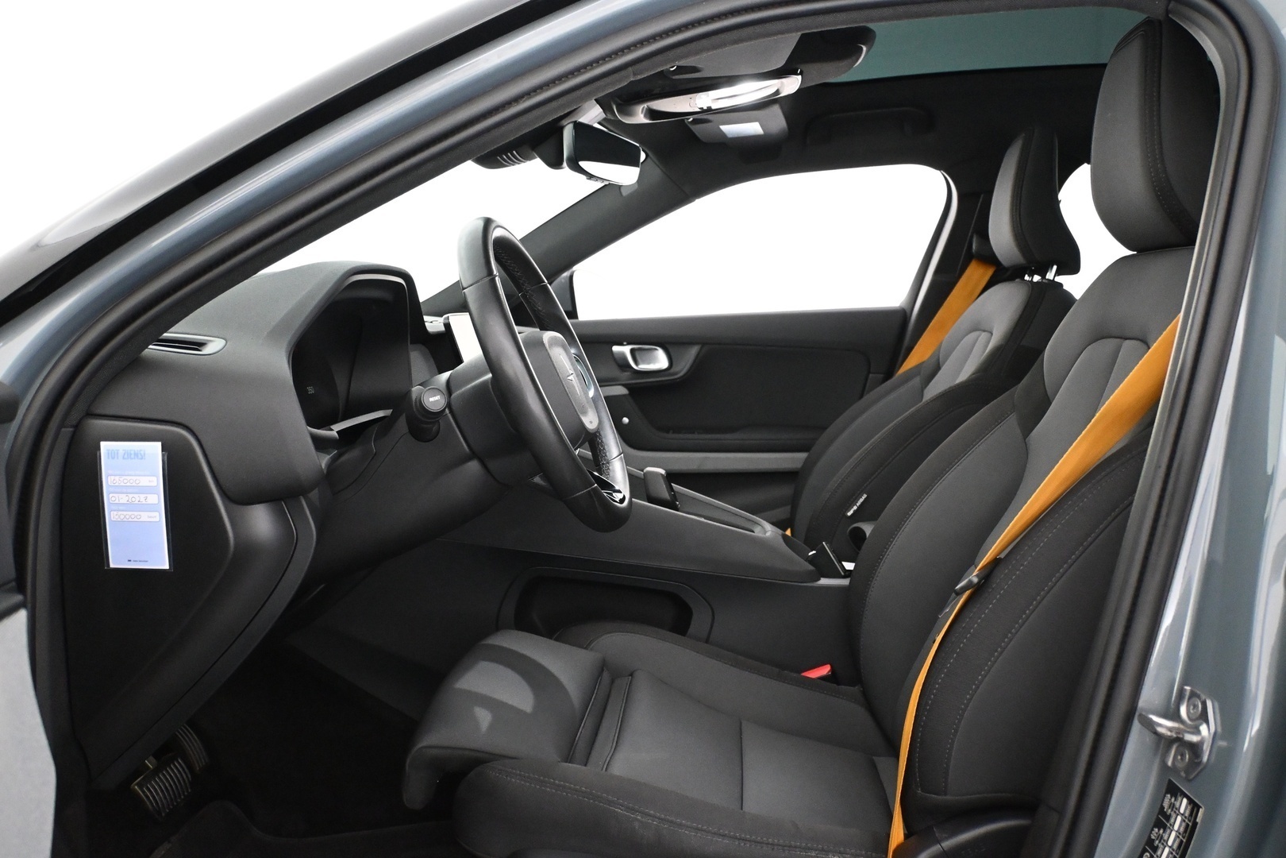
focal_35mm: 31
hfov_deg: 60.7
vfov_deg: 42.6
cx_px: 643
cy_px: 429
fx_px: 1098
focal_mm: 20.5
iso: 5000
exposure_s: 1/60
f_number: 3.8
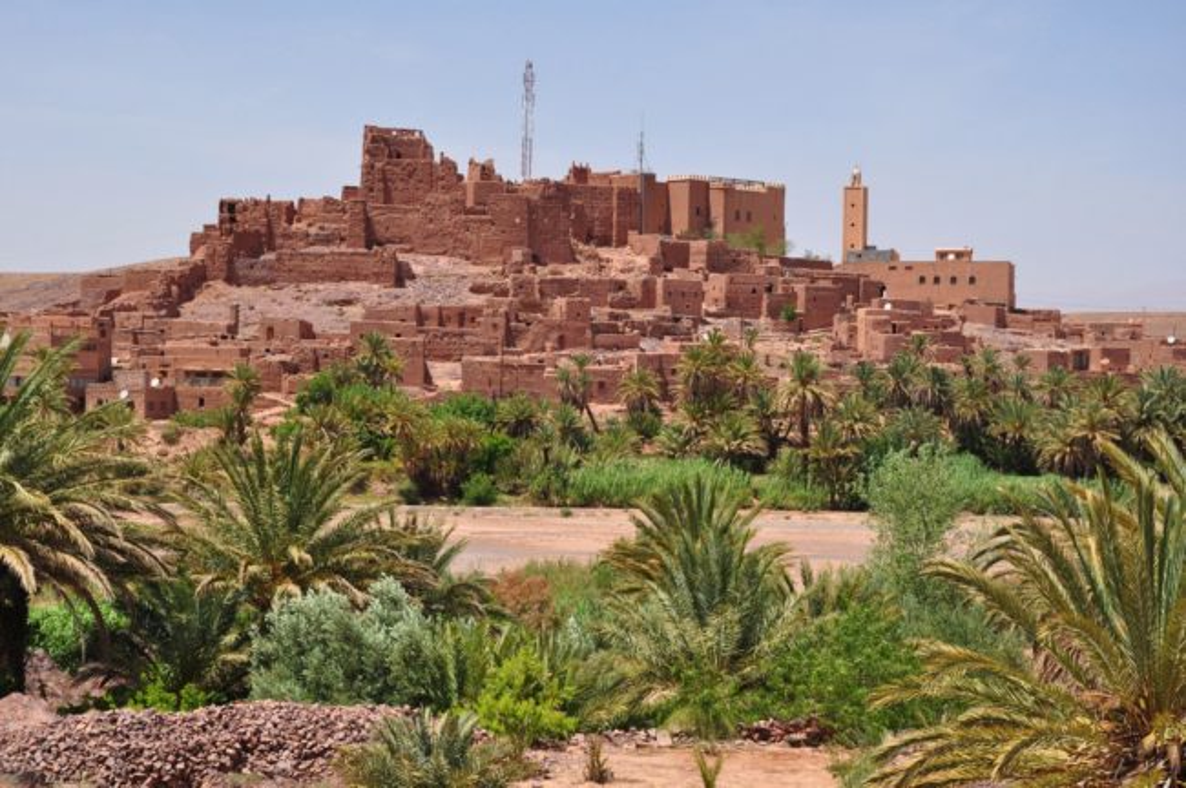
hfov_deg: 28.1
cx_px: 593
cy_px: 394
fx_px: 2370
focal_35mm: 72
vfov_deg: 18.9
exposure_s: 1/400
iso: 200
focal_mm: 48
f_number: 10
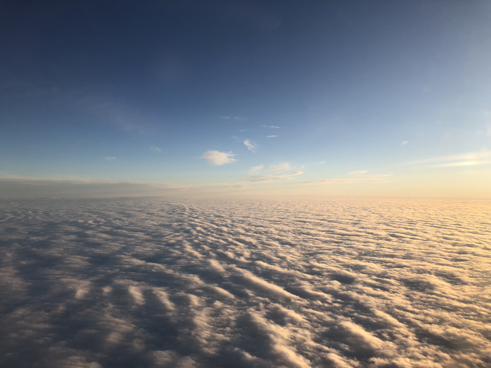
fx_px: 397
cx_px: 246
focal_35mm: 28
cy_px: 184
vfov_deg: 49.7
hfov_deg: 63.4
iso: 20
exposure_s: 1/1116
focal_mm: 4
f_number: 1.8
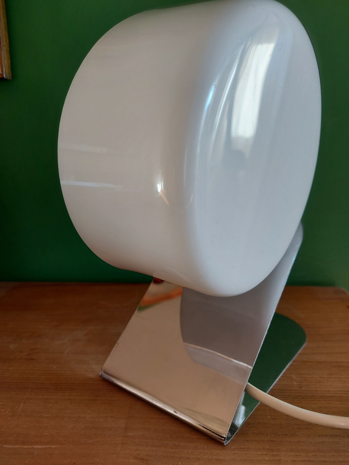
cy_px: 232
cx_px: 174
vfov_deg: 71.6
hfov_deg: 56.8
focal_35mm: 24
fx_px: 323
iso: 64
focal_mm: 5.23
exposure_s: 1/50
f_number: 1.8
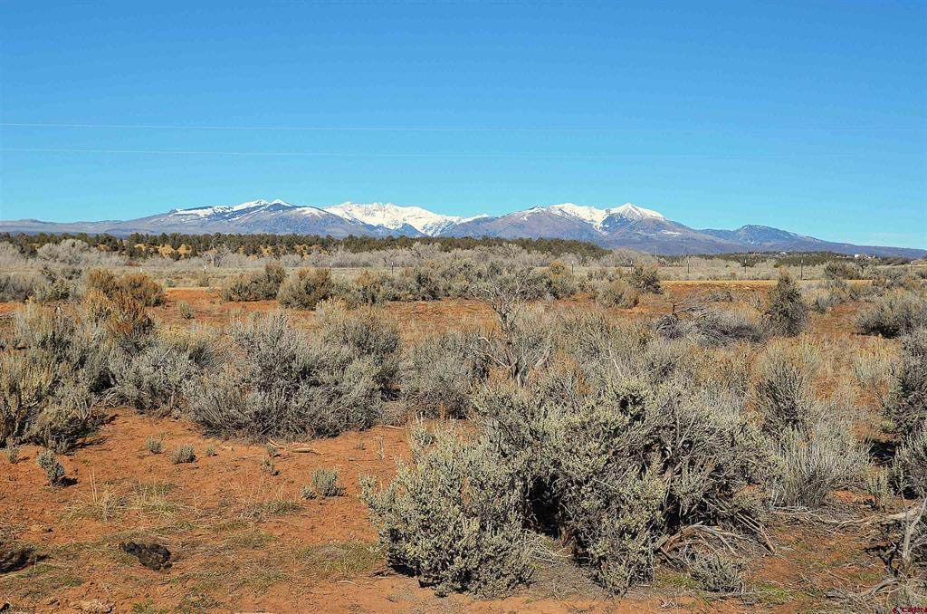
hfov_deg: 41.2
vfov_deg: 27.9
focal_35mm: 48
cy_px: 307
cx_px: 464
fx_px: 1233
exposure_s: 1/320
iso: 100
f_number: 9
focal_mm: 32
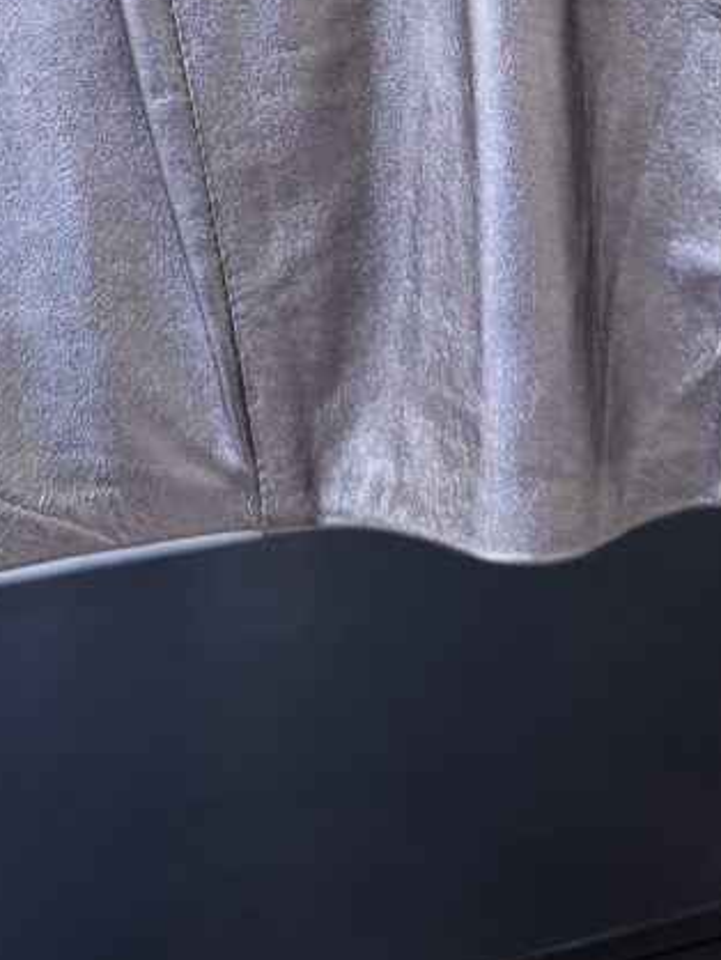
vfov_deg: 22.5
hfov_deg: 19.6
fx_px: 2081
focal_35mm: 75
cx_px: 484
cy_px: -373
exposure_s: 1/60
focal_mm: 6.76
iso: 250
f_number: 1.78
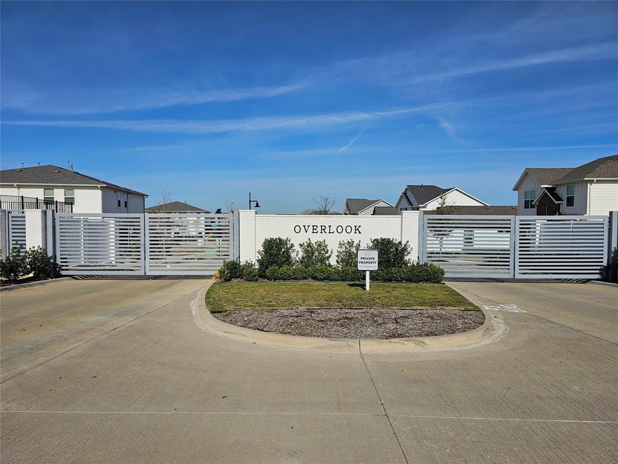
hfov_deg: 73.9
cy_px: 232
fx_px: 411
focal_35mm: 23
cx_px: 309
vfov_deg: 58.9
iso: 10
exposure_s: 1/1983
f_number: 1.7
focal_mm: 6.3
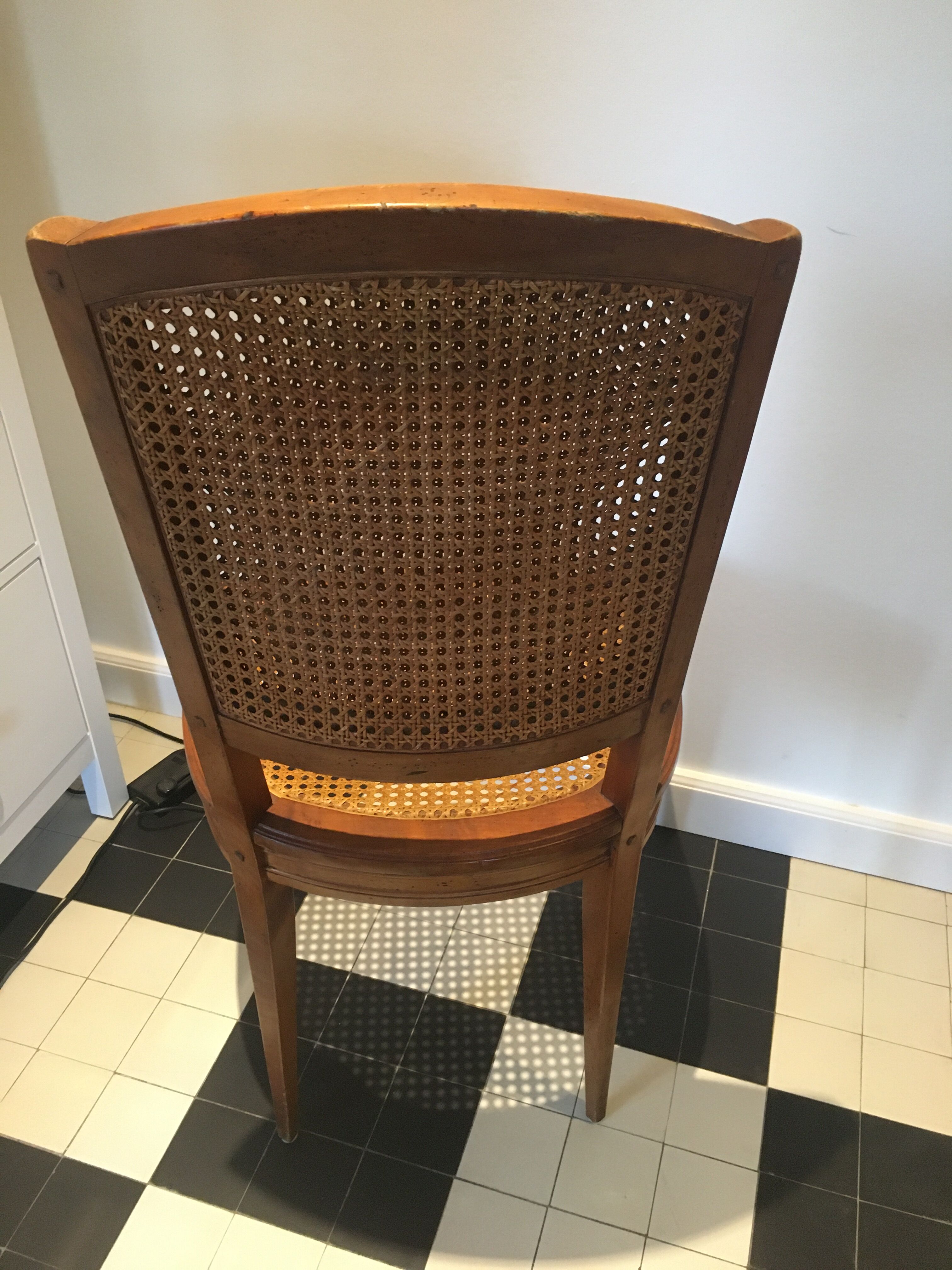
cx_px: 476
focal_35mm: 29
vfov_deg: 61.7
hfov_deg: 48.2
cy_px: 635
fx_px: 1063
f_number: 2.2
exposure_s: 1/25
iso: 250
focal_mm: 4.15
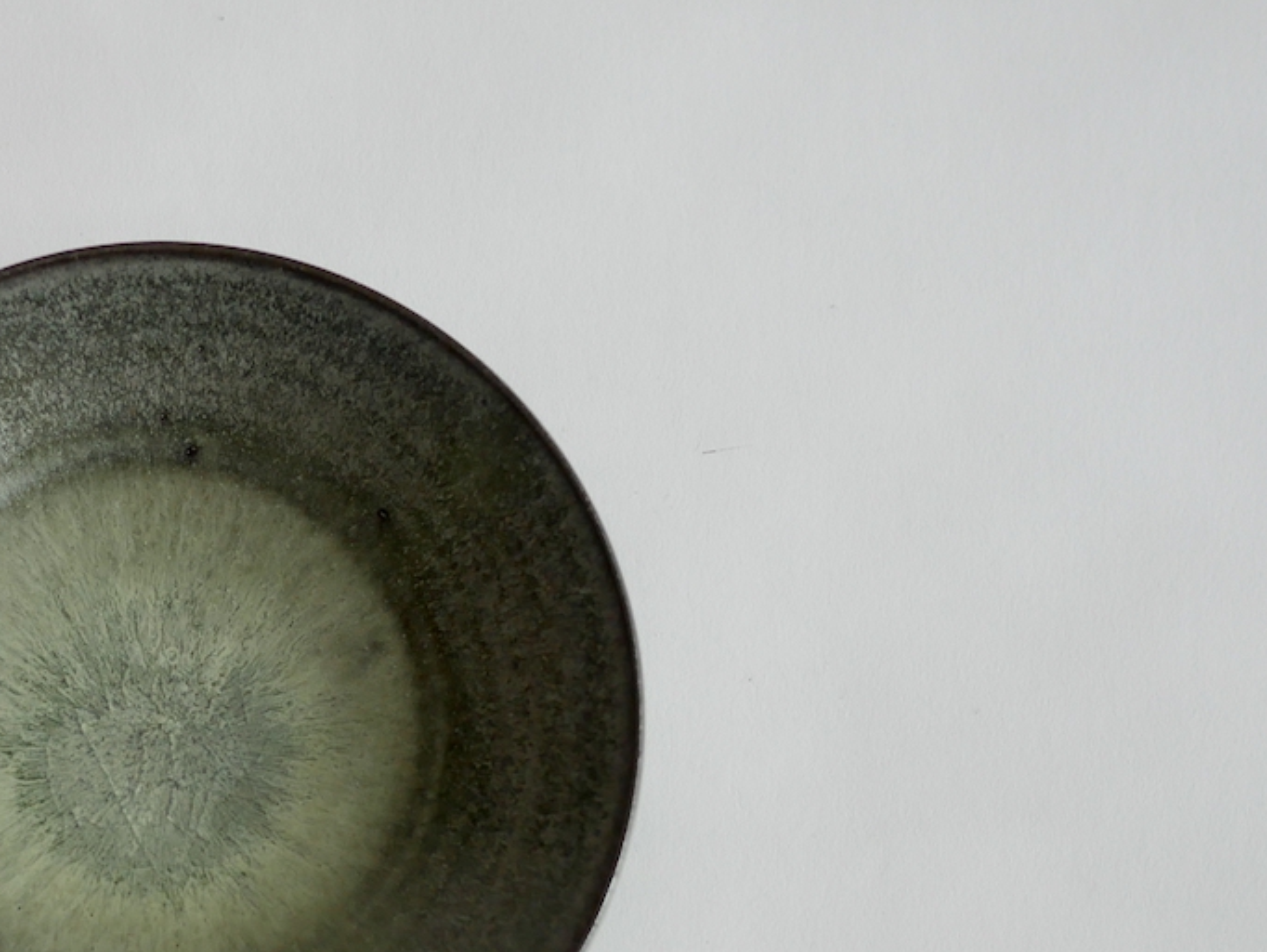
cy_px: 702
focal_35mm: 88
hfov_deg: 21.9
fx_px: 3222
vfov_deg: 16.7
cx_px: 195
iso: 200
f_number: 2
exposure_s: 1/60
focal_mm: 20
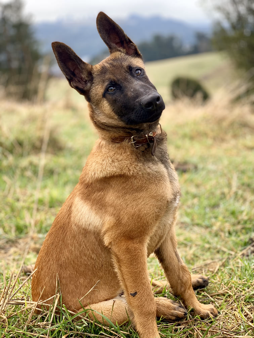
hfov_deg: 28.0
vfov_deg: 36.8
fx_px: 509
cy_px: 169
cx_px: 127
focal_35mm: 52
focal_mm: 6
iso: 16
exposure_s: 1/142
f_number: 2.4
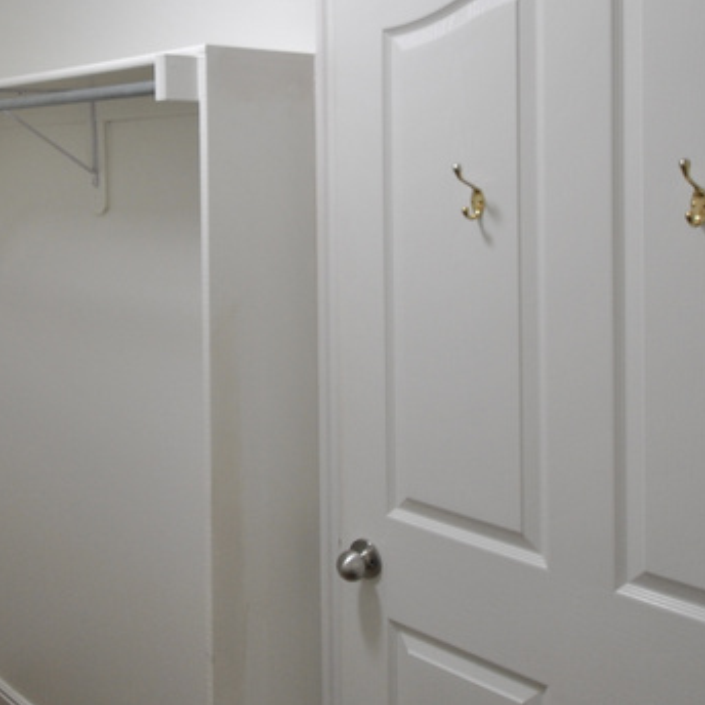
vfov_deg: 42.6
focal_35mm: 38
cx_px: 242
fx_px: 876
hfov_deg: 43.3
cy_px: 185
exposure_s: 1/30
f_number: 3.5
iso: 200
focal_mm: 10
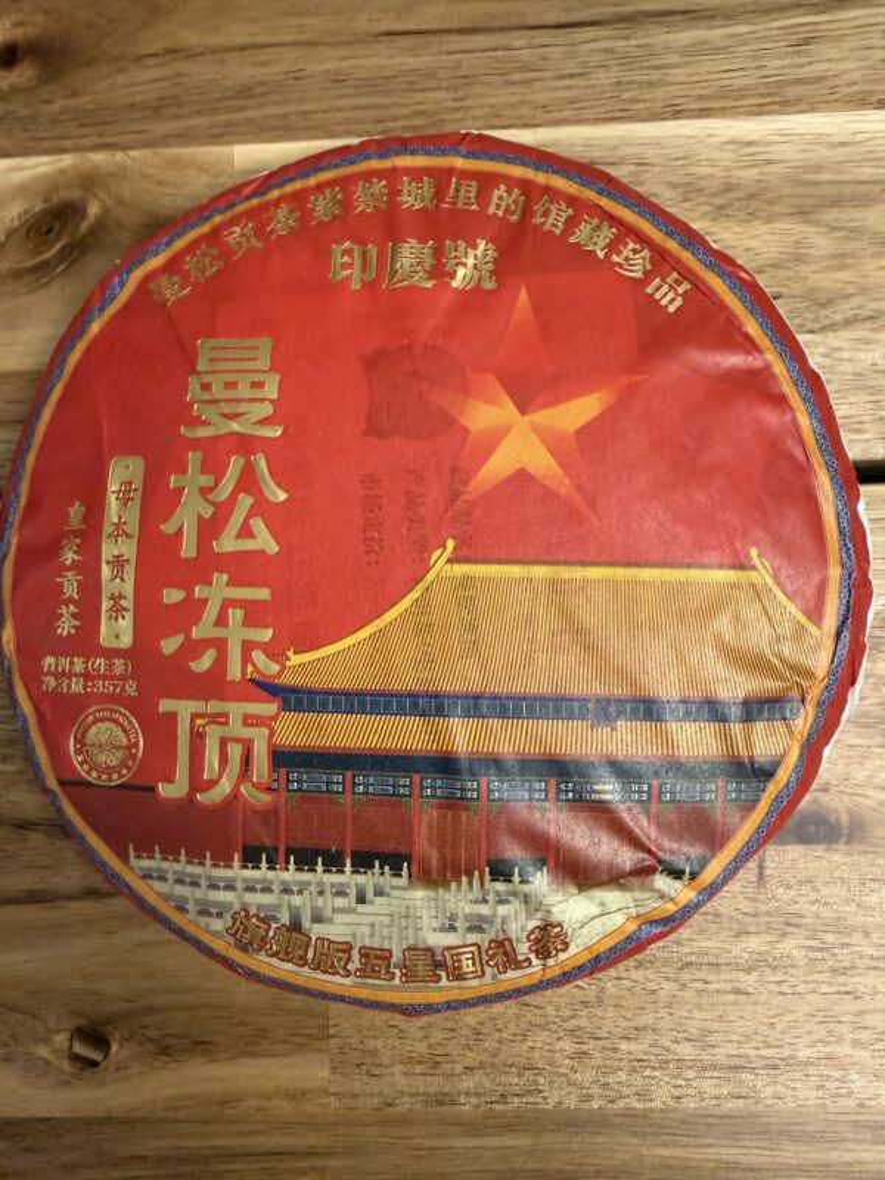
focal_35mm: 24
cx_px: 442
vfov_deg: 71.6
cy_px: 590
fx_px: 818
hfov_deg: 56.8
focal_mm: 2.22
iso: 400
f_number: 2.2
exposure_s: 1/60
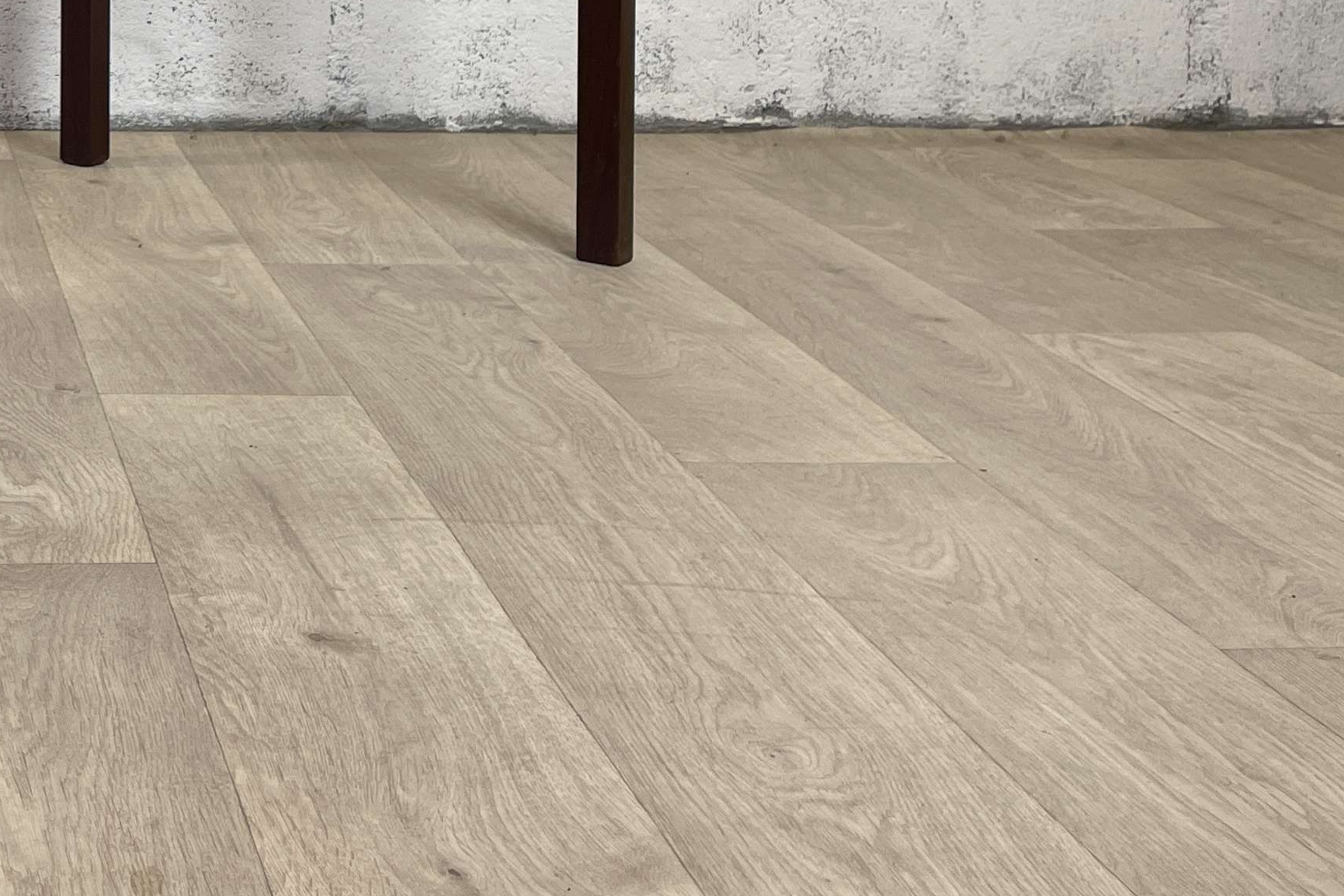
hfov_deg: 29.1
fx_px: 2352
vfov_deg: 19.9
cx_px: -96
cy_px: -252
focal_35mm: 63
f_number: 1.6
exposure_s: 1/100
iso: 40
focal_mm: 4.2
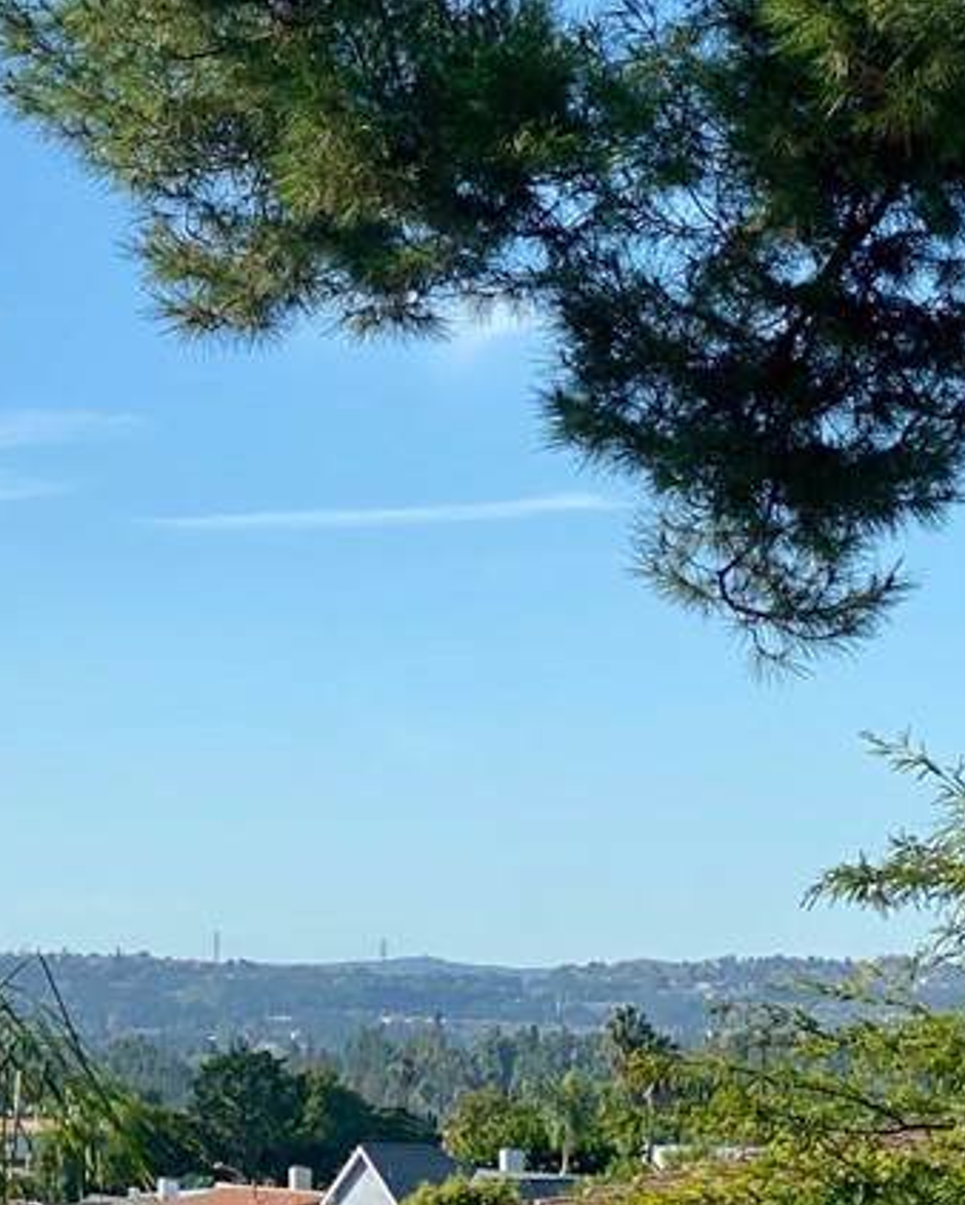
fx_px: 4388
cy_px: 316
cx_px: 246
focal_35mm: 123
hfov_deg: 12.5
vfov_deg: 15.6
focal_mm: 6
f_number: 2
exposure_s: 1/1410
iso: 20
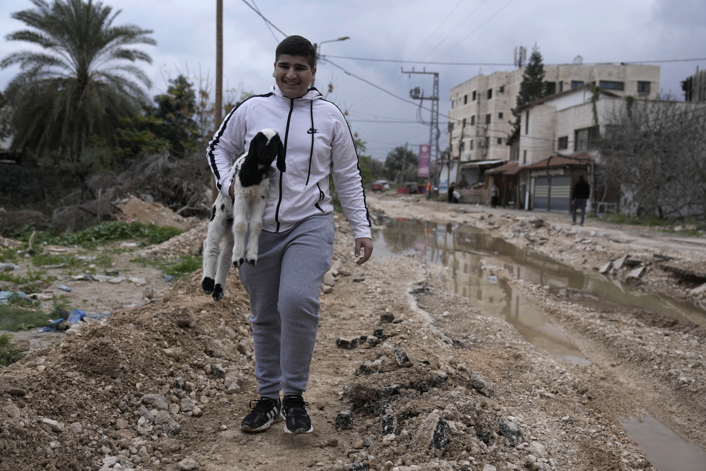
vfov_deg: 37.9
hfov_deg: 54.4
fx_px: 686
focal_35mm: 35
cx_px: 353
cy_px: 236
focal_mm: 35
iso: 250
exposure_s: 1/2500
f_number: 3.5
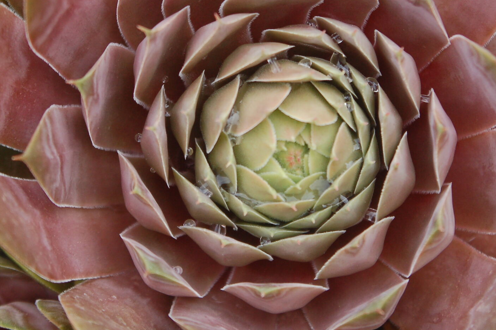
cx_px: 265
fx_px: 2297
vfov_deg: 8.2
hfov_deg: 12.3
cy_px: 88
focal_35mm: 167
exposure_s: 1/250
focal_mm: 65
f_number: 4.8
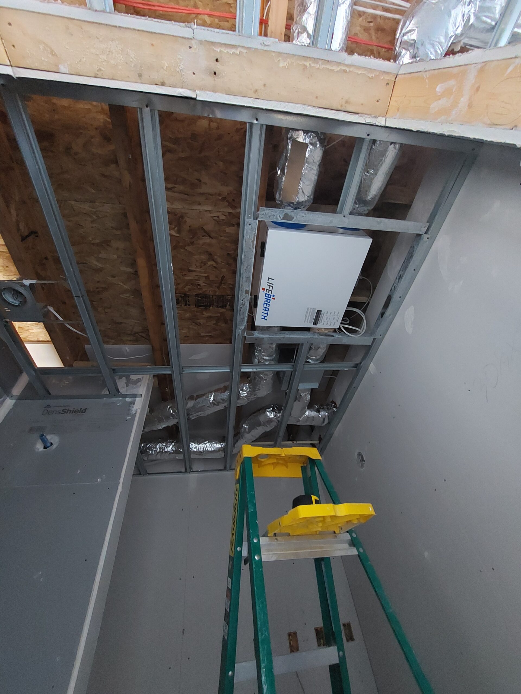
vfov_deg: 106.2
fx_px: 261
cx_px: 260
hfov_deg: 89.9
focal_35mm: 13
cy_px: 347
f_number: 2.2
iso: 800
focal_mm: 1.74
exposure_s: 1/10
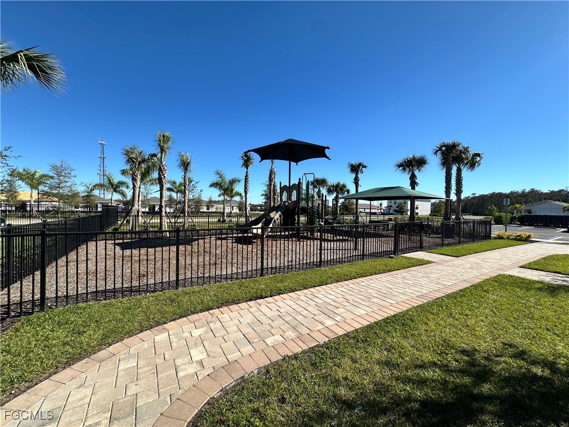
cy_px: 214
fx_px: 230
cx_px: 284
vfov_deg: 85.7
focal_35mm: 14
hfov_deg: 102.1
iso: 50
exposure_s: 1/1855
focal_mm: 2.22
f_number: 2.2
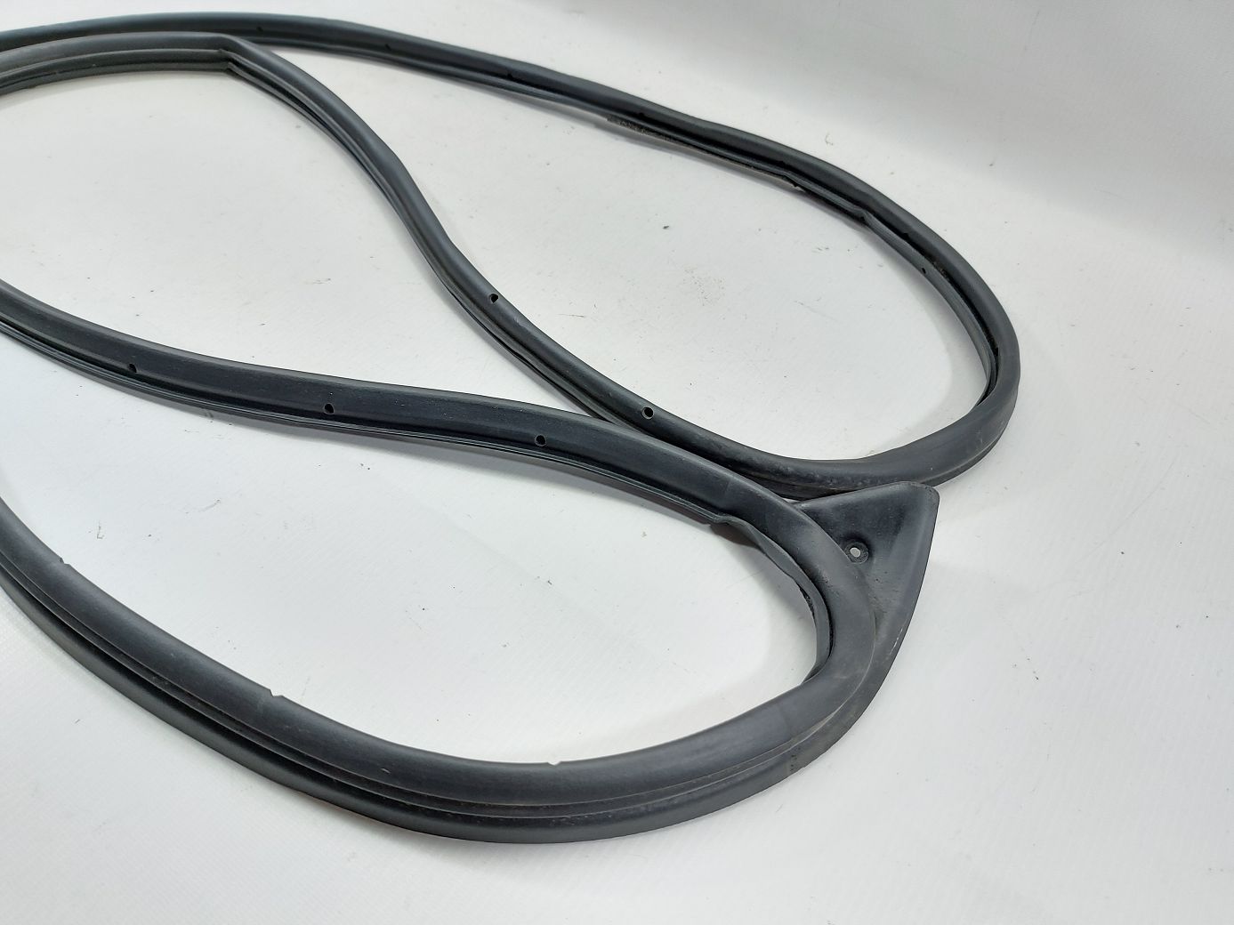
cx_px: 617
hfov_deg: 71.6
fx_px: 855
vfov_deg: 56.8
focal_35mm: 24
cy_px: 462
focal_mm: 5.23
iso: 100
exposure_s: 1/50
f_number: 1.8
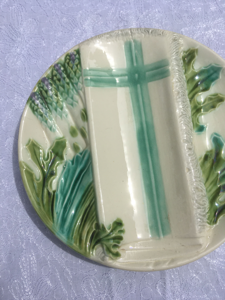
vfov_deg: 61.7
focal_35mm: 29
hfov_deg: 48.2
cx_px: 112
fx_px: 251
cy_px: 150
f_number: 2.2
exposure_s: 1/2653
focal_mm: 4.15
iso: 25
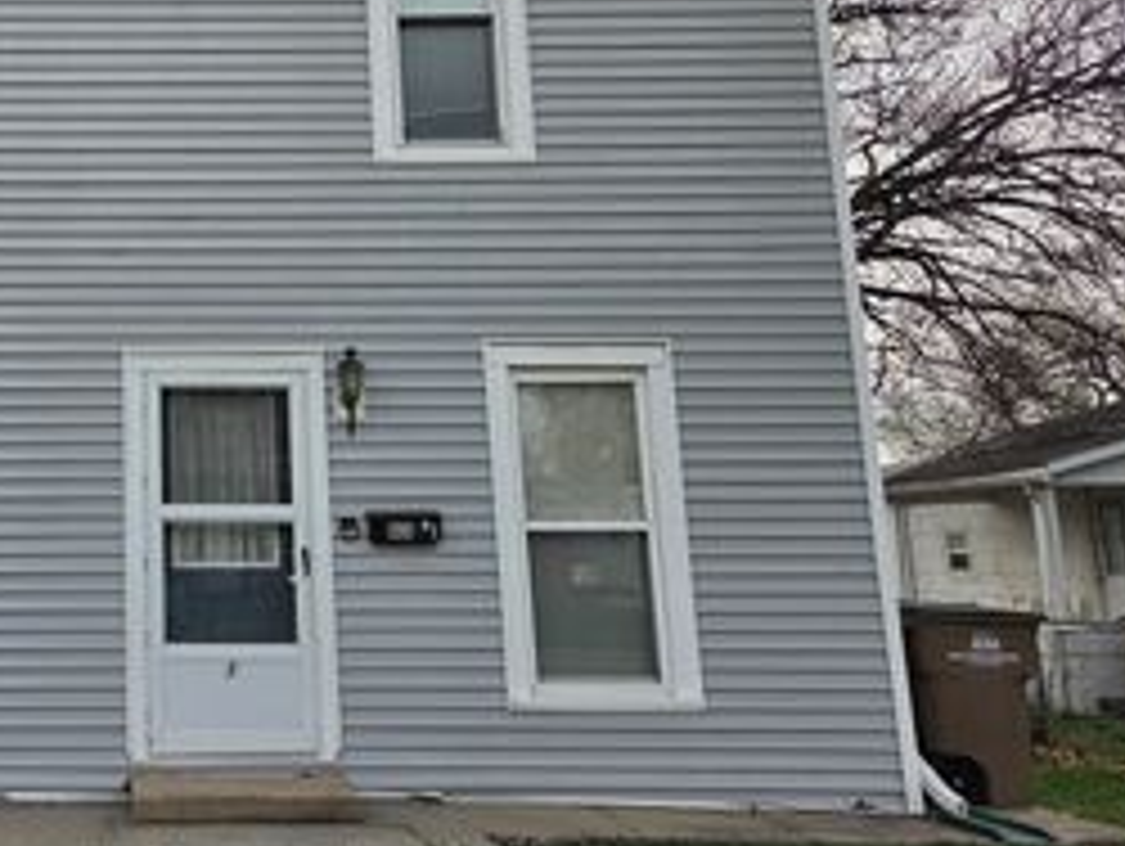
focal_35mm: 46
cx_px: 86
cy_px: 268
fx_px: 1496
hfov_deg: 38.1
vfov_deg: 31.3
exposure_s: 1/6409
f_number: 1.8
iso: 80
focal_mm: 5.4
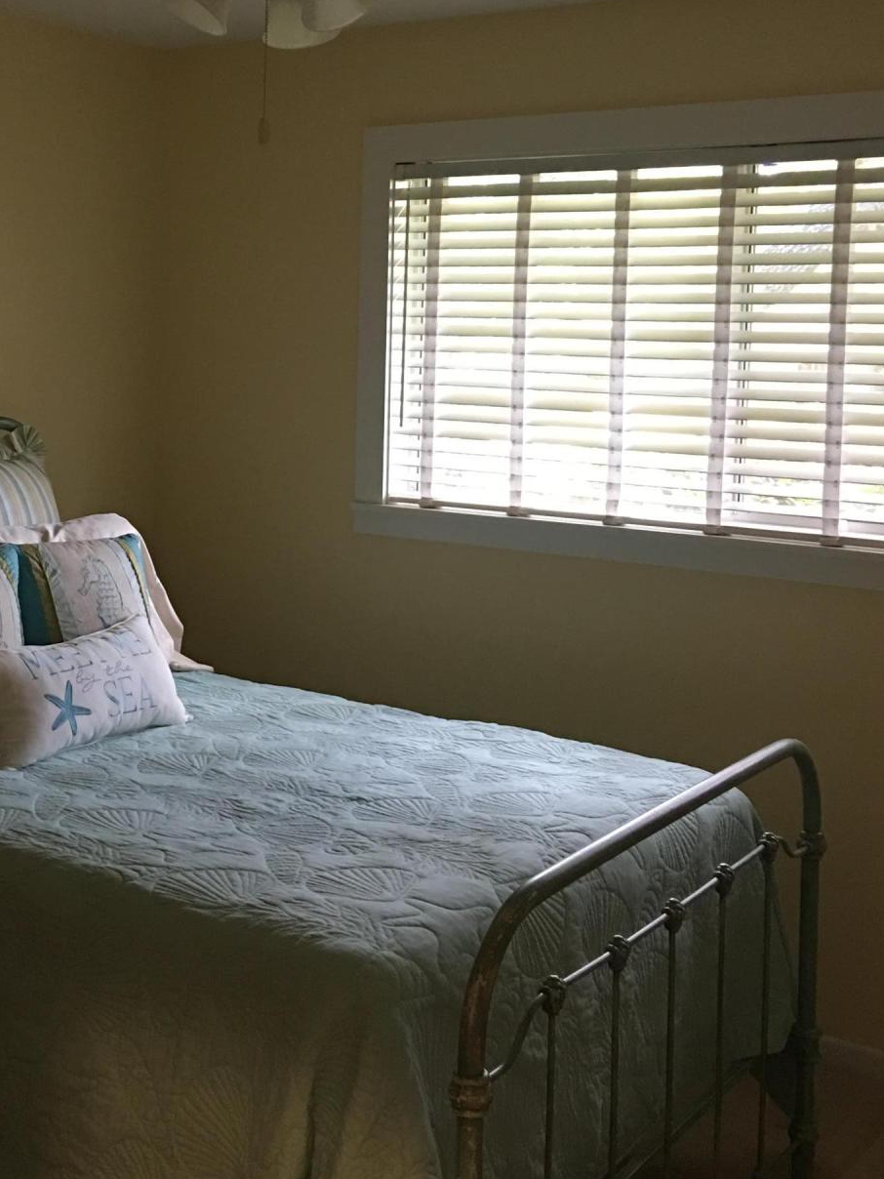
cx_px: 261
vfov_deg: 39.5
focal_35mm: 48
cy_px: 462
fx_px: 1634
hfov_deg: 29.9
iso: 80
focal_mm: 4.15
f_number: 2.2
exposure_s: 1/15
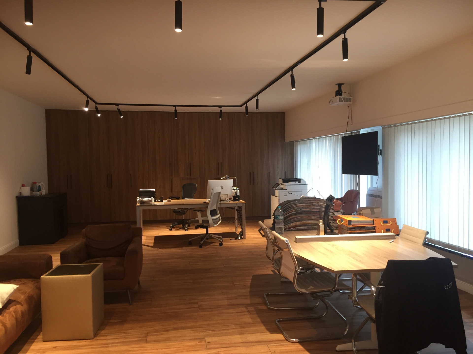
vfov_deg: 48.2
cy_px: 177
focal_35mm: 29
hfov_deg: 61.7
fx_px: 396
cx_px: 236
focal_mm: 4.15
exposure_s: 1/33
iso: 125
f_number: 2.2
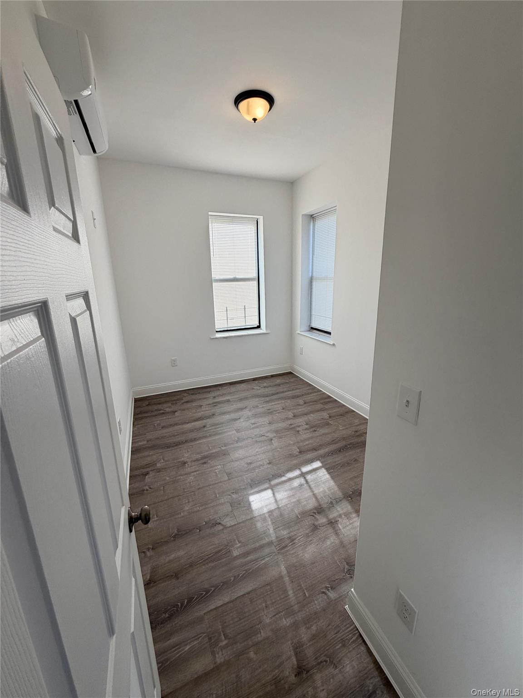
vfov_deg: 102.1
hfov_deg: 85.7
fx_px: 282
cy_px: 349
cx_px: 262
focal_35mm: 14
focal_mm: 2.22
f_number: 2.2
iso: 50
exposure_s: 1/183
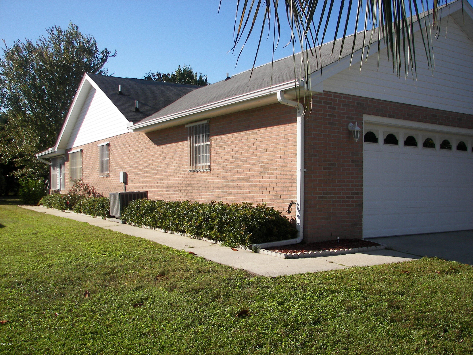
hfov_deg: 51.4
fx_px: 492
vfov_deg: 39.7
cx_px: 236
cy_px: 178
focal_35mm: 36
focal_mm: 6
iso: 50
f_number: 2.8
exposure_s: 1/800
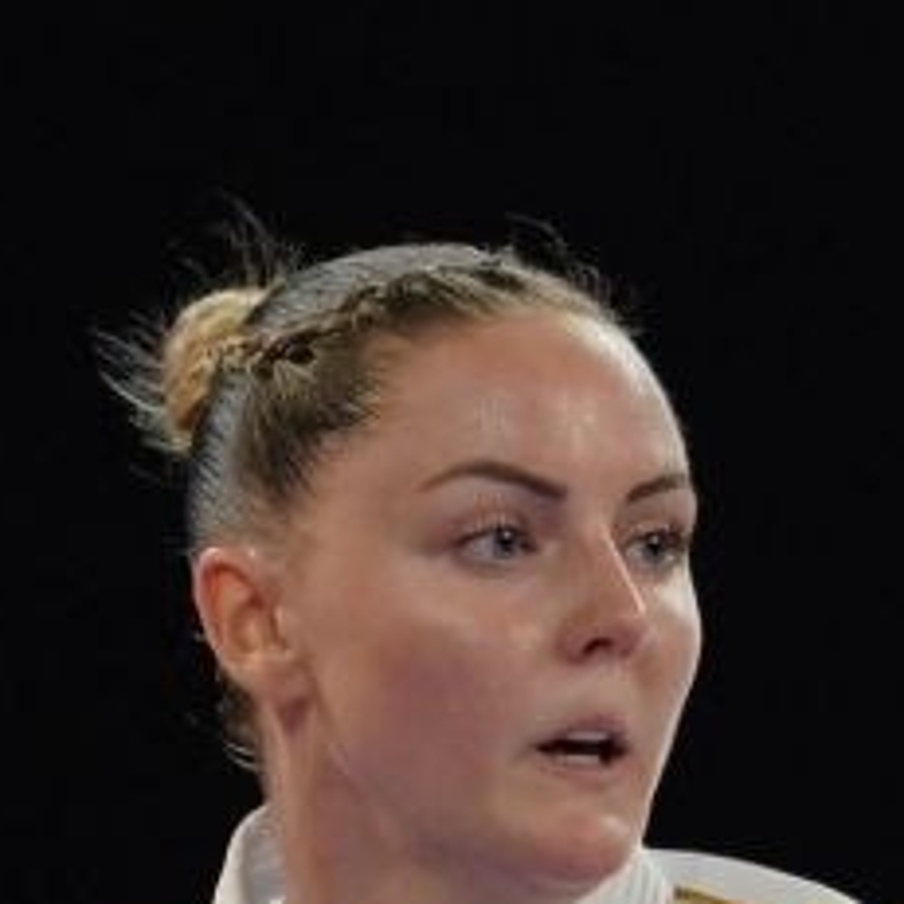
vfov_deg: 1.3
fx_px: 39207
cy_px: 2121
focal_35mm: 1327
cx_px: 1554
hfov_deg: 1.3
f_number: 2.8
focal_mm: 200
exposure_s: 1/1000
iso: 1600
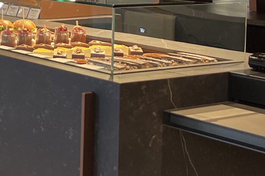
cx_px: -109
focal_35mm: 99
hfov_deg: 18.7
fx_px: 729
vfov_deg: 13.4
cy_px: -42
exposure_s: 1/100
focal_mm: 5.7
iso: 125
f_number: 1.5
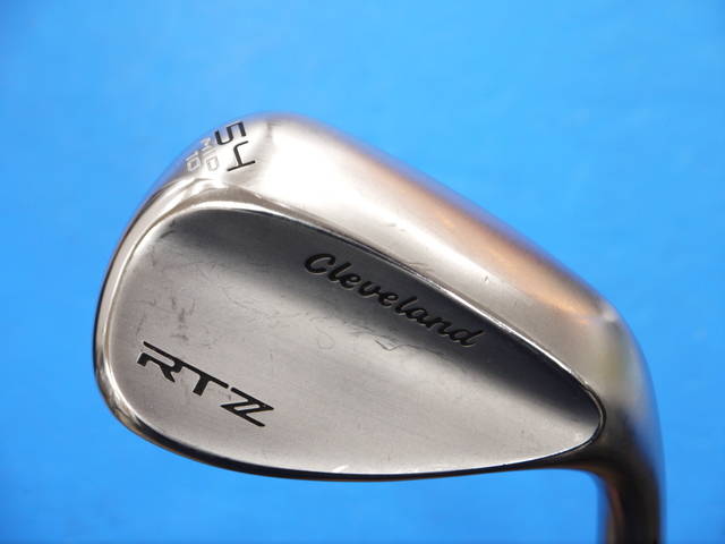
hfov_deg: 23.3
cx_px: 362
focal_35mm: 84
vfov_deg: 17.6
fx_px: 1759
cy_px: 272
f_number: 5.6
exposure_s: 1/80
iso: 640
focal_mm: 42
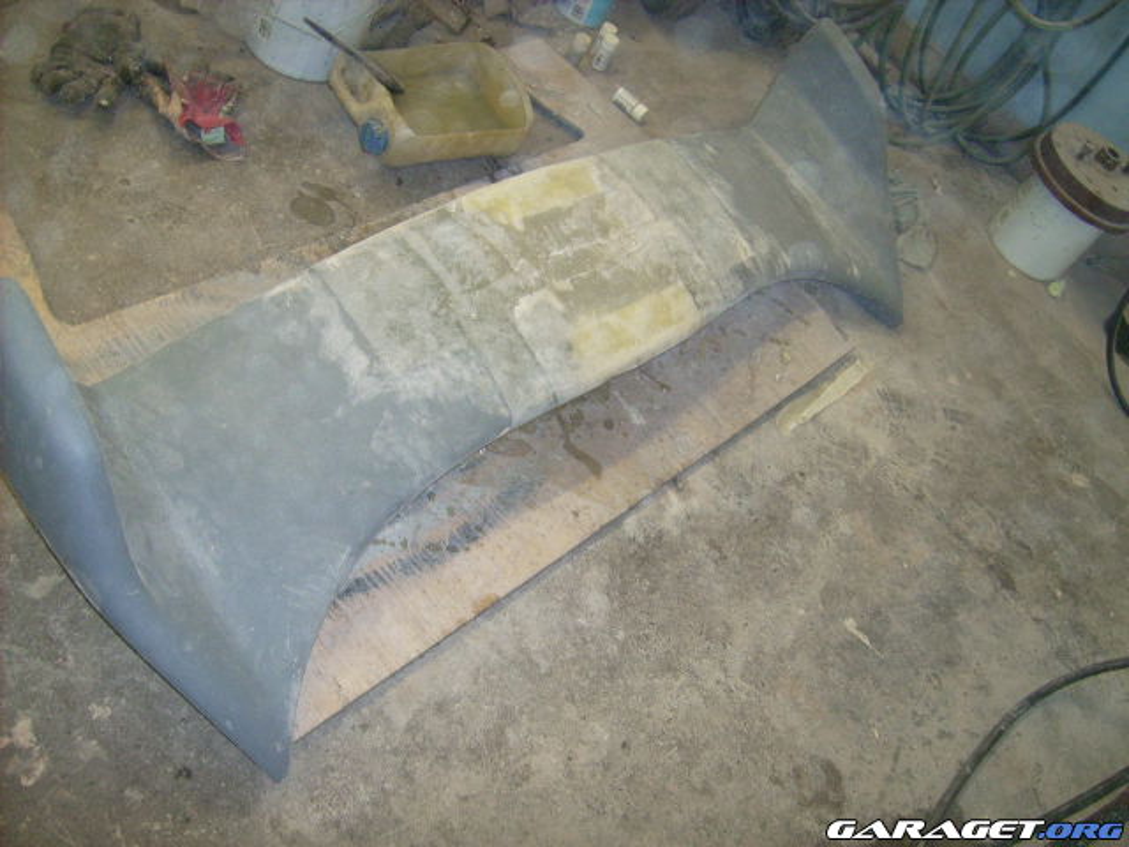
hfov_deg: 52.6
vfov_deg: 40.7
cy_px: 424
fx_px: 1142
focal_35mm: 35
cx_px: 564
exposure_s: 1/60
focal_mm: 5.95
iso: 100
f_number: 2.8
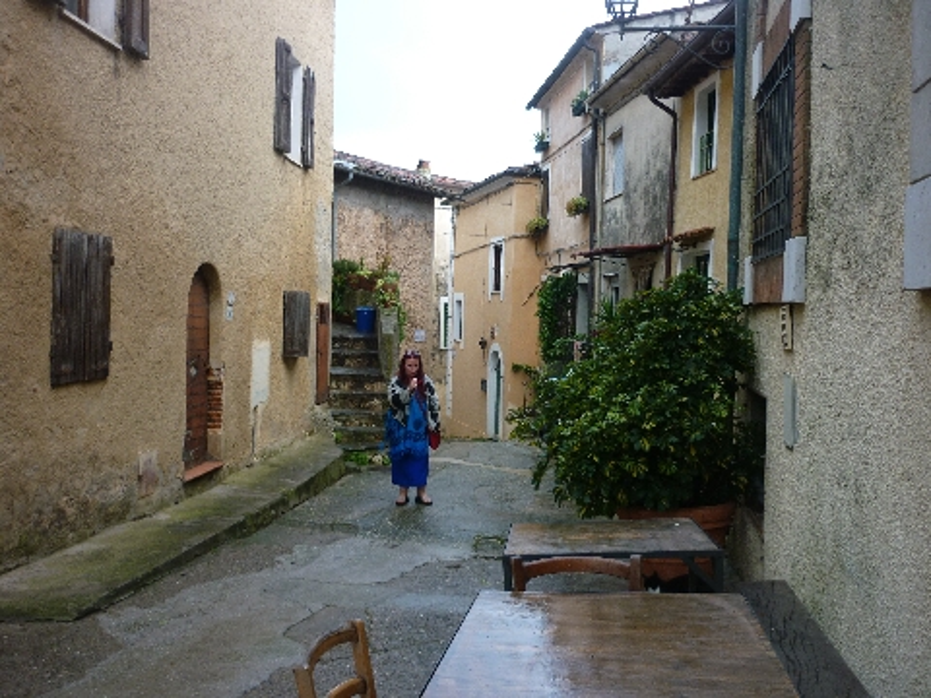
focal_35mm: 33
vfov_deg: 42.9
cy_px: 349
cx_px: 466
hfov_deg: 55.4
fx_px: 888
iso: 100
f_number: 2.8
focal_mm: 5.5
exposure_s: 1/30
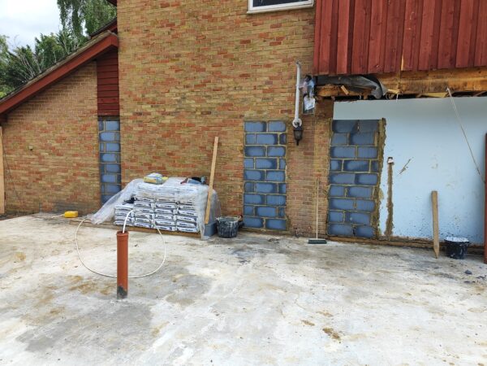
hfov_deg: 73.9
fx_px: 324
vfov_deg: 58.9
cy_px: 183
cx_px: 244
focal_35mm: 23
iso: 50
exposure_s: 1/315
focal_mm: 5.59
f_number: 1.88
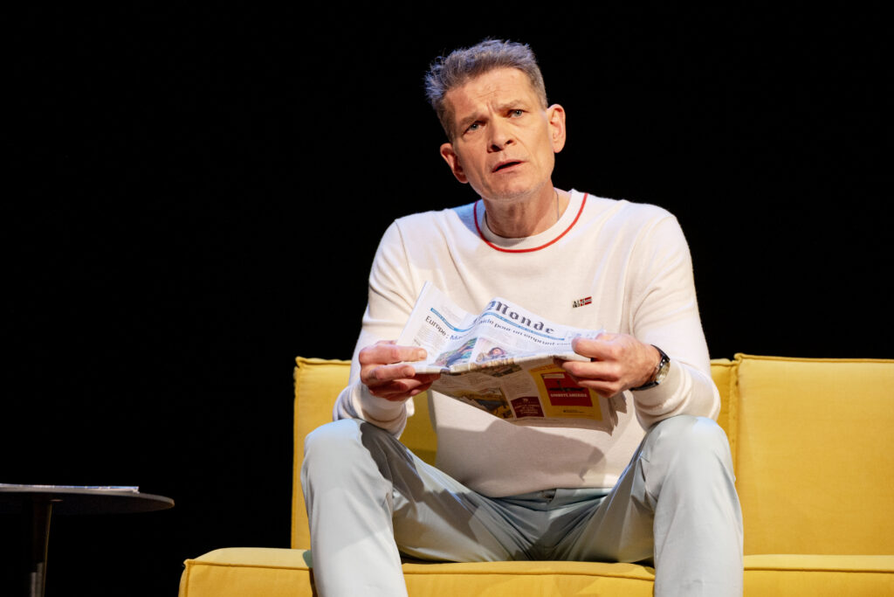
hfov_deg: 12.5
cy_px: 298
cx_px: 447
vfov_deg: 8.3
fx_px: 4098
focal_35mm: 165
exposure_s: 1/100
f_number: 4
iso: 1600
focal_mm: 165
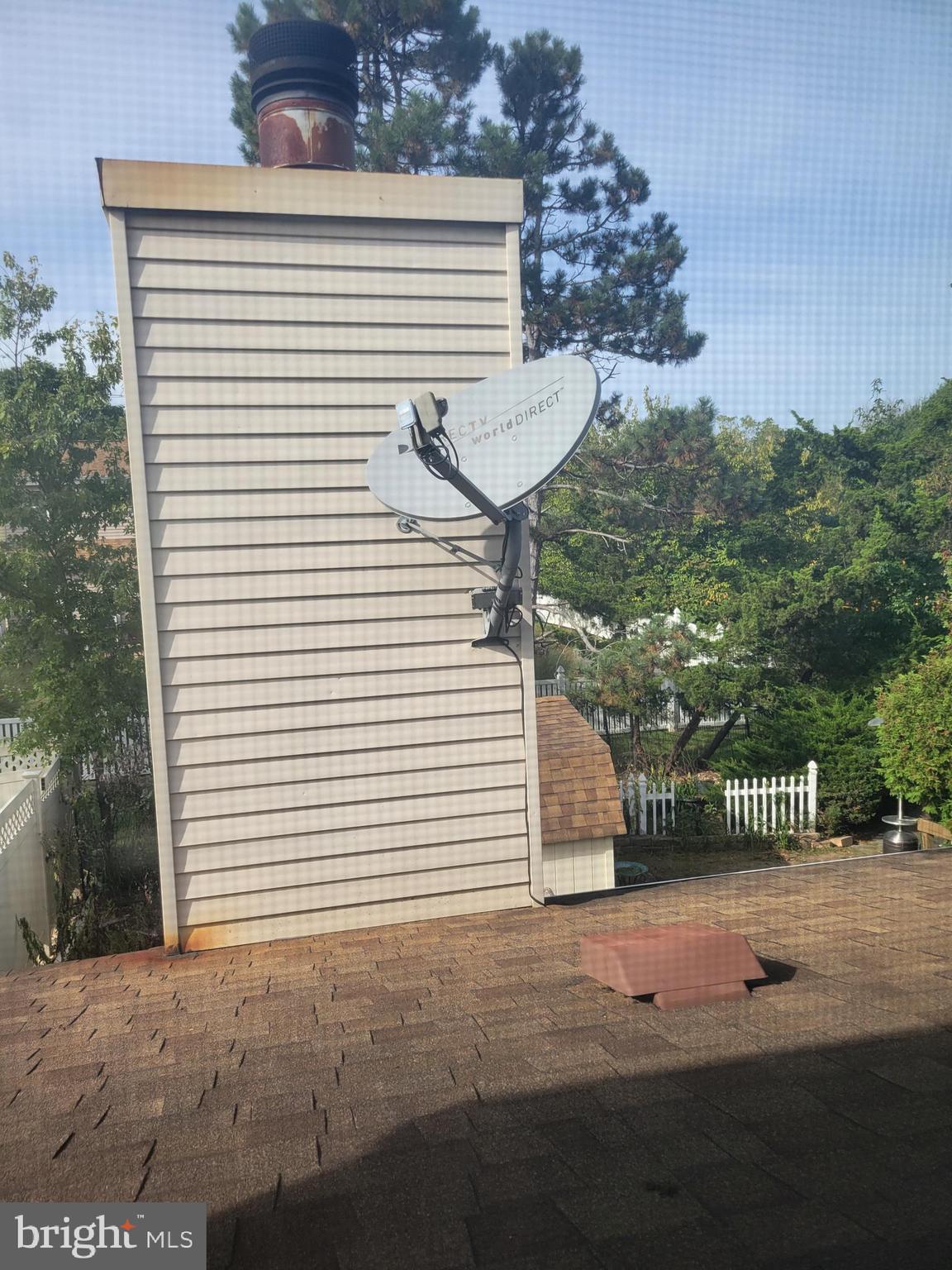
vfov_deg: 67.3
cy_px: 635
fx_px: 953
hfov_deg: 53.1
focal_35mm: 26
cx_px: 476
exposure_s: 1/812
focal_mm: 5.4
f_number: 1.8
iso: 40
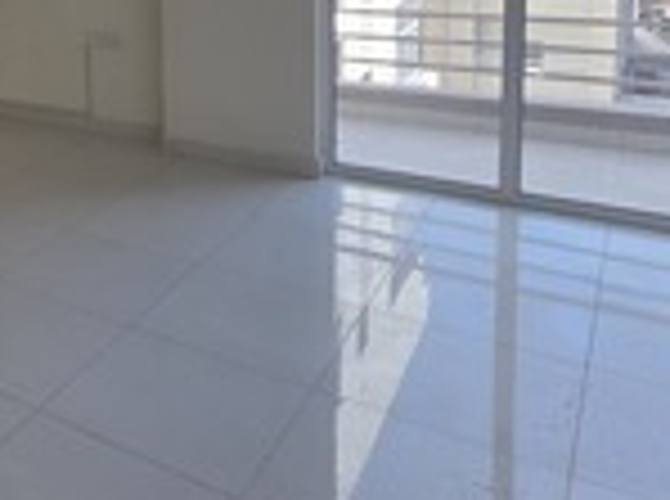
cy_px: 2
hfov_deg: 36.8
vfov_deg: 32.9
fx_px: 772
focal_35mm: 40
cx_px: -119
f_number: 1.9
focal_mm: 2.2
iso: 20
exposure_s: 1/100
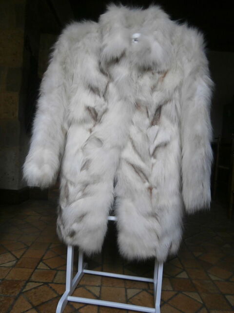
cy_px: 156
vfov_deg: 67.3
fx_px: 234
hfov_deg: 53.1
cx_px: 117
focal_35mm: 26
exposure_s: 1/25
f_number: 2.8
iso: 200
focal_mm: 4.7
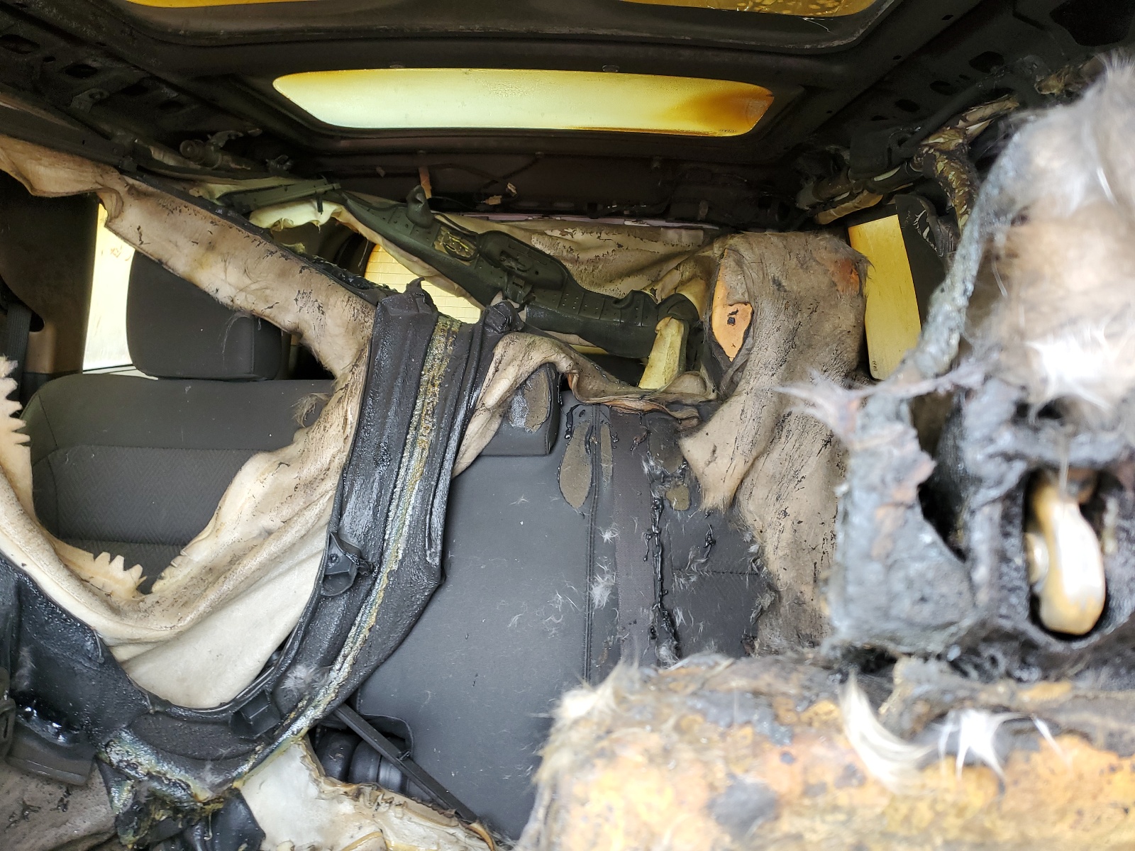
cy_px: 426
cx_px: 568
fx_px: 852
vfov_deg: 53.1
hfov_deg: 67.3
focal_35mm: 26
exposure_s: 1/60.2
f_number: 1.5
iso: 69
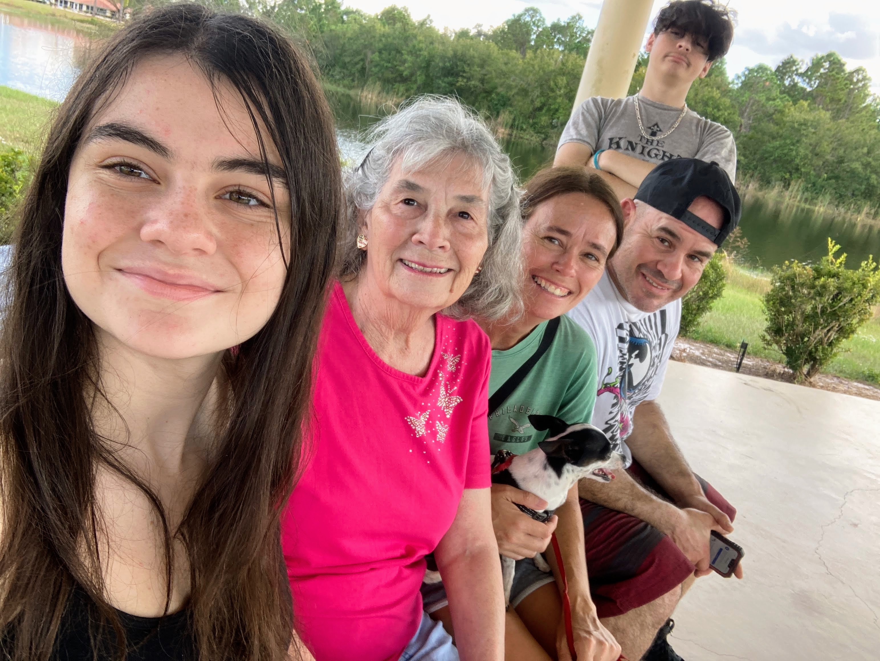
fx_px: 814
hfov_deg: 56.8
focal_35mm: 32
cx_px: 440
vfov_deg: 44.2
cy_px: 330
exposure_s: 1/121
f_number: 2.2
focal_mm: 2.87
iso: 25
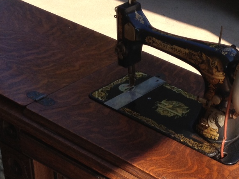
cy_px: 162
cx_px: 180
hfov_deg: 19.9
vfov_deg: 14.9
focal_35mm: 98
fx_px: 676
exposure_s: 1/665
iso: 64
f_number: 2.4
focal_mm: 4.28
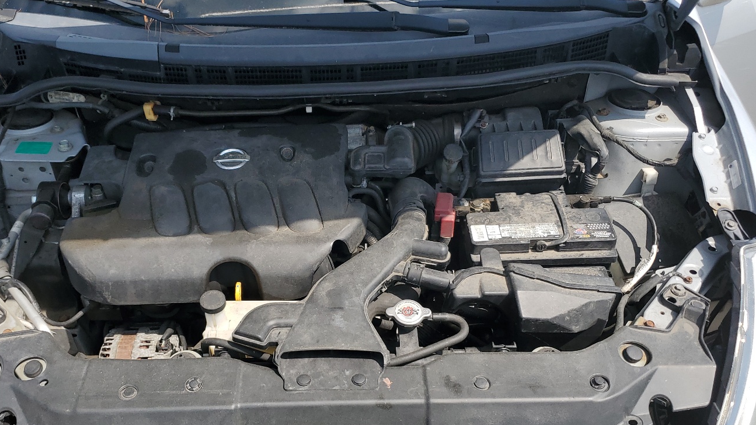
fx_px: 702
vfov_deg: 33.5
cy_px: 274
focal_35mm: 35
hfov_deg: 56.6
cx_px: 358
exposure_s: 1/2500
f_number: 1.5
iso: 50
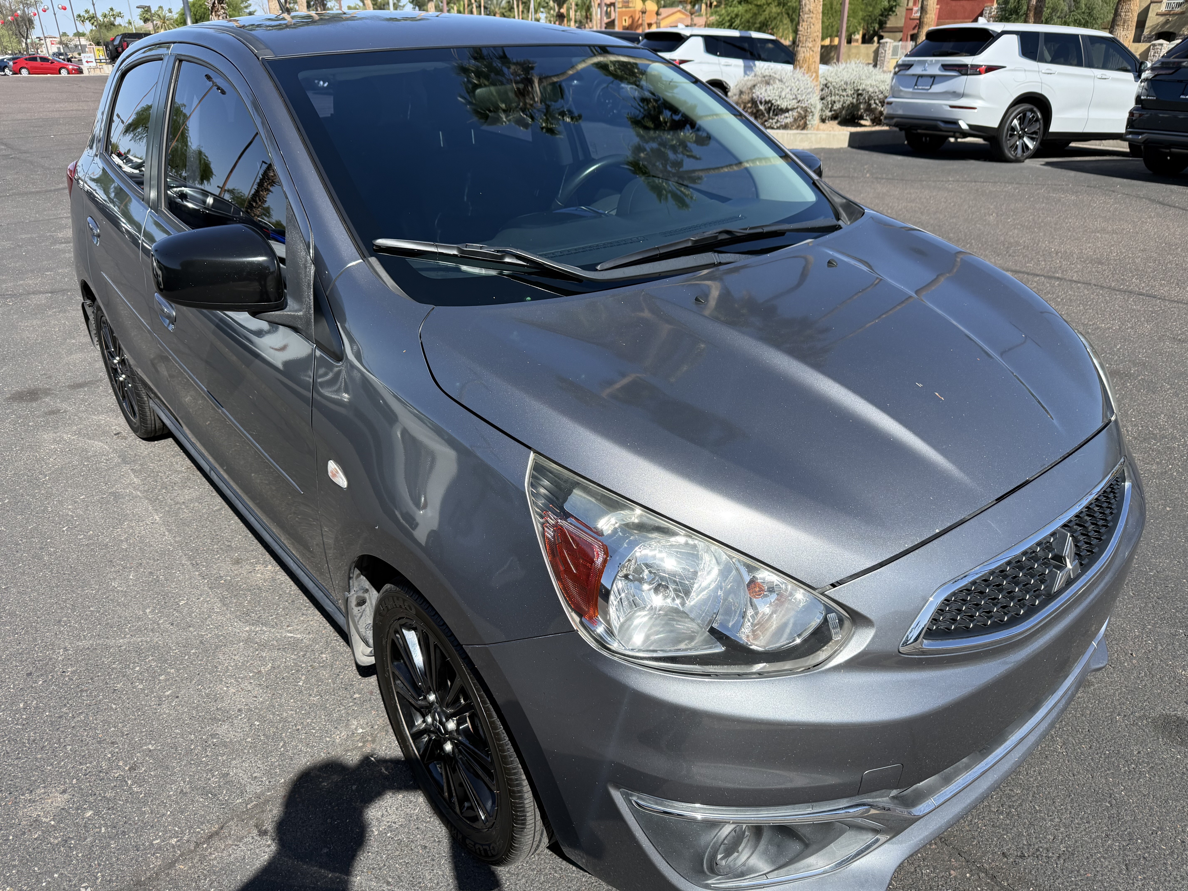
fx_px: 824
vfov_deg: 56.8
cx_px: 594
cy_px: 446
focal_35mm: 24
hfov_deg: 71.6
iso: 100
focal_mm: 6.76
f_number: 1.78
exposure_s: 1/4167
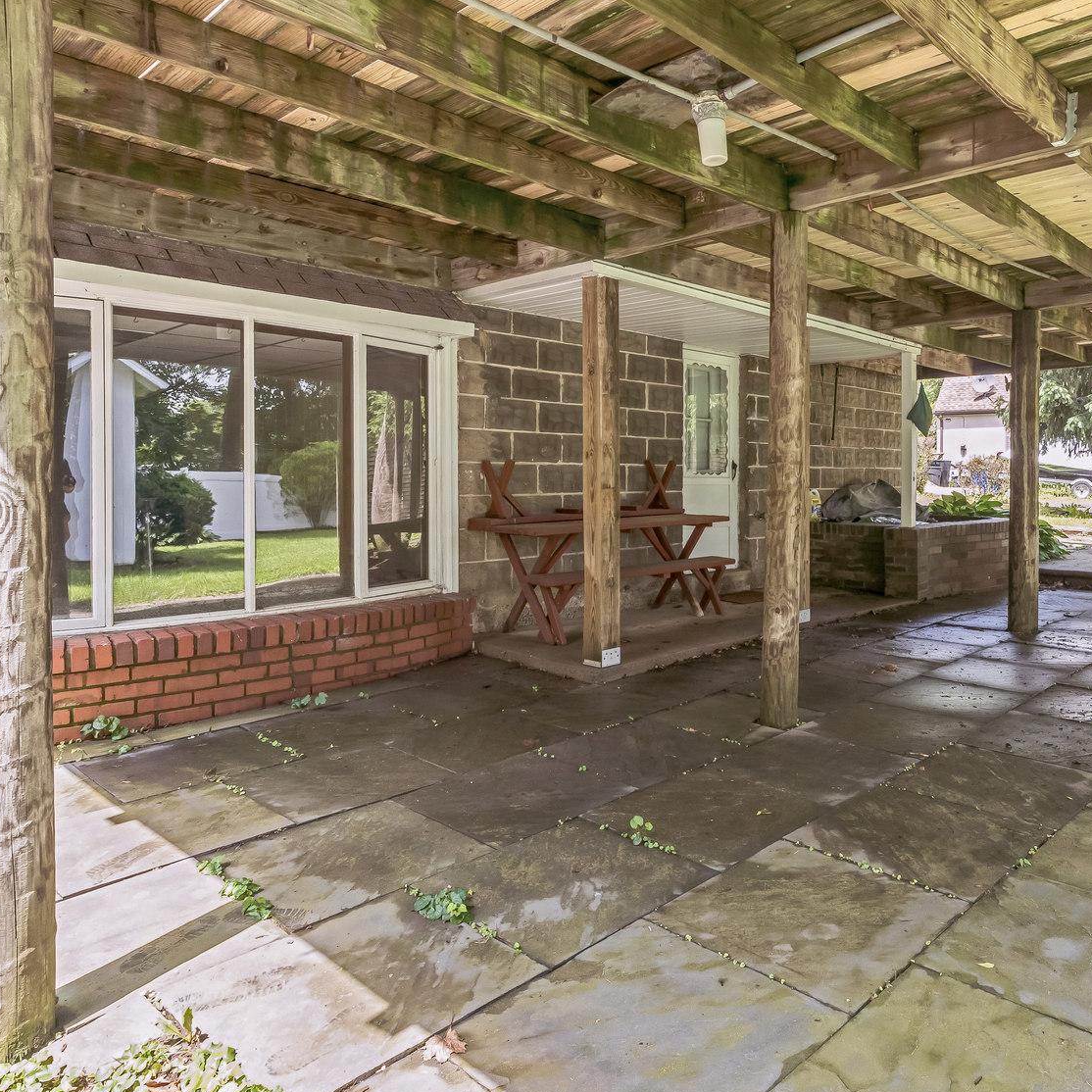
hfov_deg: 60.4
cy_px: 481
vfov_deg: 61.2
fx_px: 920
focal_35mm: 26
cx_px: 696
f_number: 11
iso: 640
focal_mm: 16.5
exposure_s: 1/80
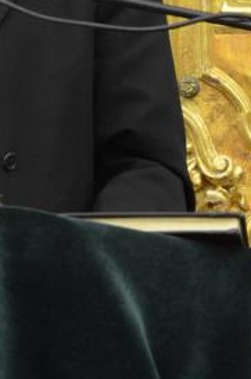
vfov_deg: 4.3
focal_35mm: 478
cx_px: -57
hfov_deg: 2.9
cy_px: 37
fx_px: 5017
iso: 1250
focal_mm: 85
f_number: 5.6
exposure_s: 1/100
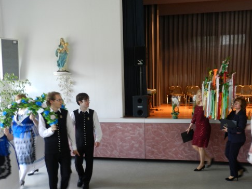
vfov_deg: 42.7
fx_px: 240
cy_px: 117
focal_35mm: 33
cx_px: 145
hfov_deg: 55.1
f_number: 3.5
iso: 280
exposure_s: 1/25
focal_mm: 4.5
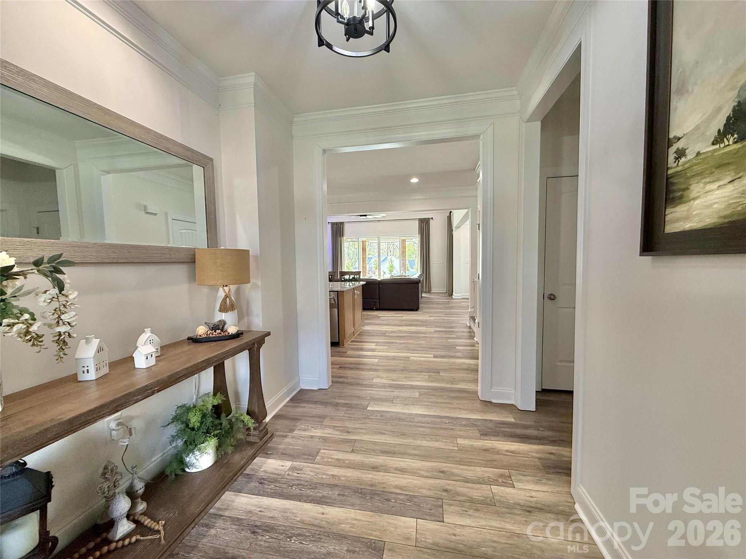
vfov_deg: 85.7
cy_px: 280
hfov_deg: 102.1
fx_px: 302
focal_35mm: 14
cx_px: 373
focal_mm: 2.22
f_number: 2.2
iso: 200
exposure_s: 1/120
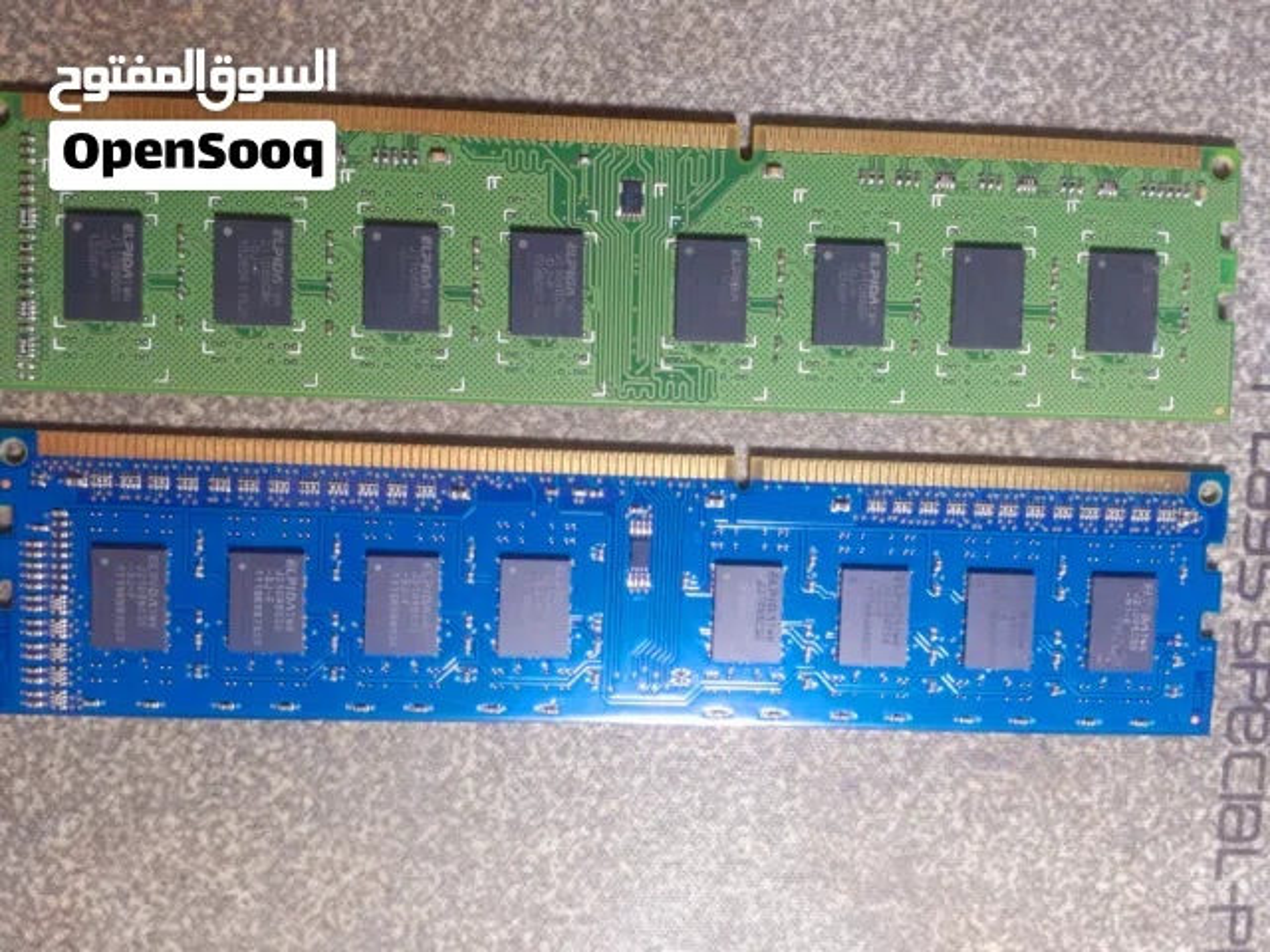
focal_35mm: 27
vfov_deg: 51.4
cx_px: 635
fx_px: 991
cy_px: 476
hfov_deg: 65.3
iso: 320
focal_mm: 3.6
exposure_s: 1/40
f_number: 1.9
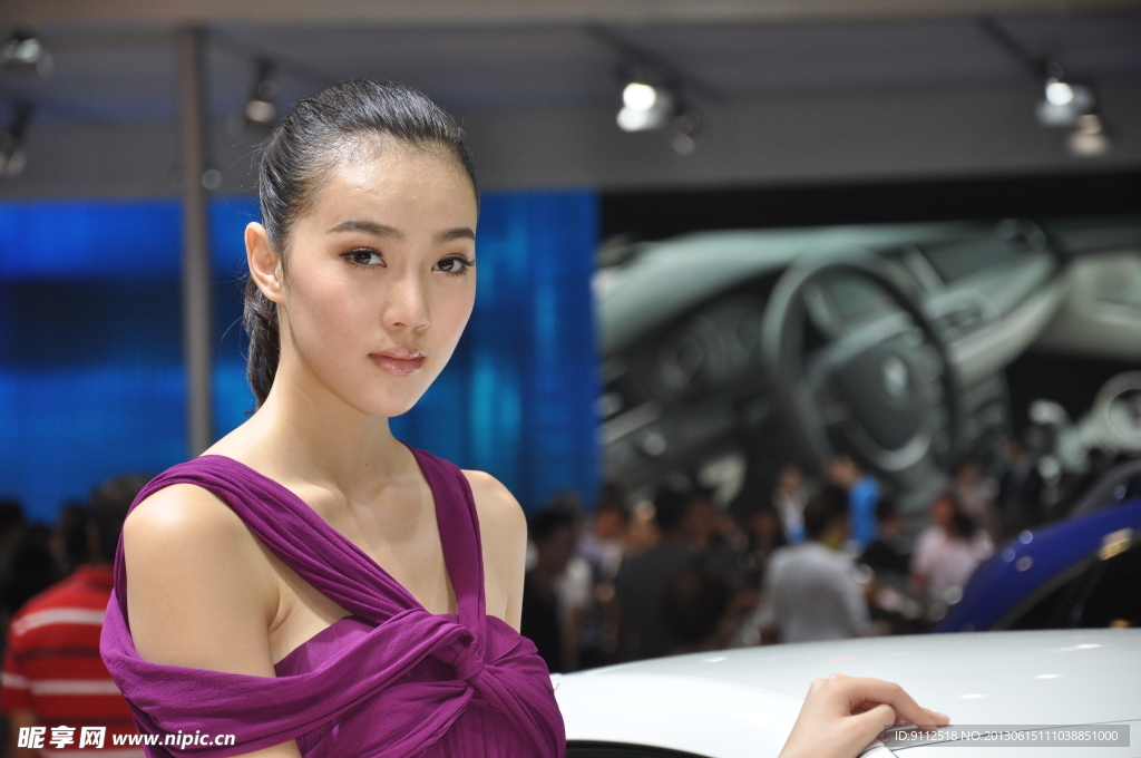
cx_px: 570
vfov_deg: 8.7
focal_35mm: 158
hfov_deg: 13.1
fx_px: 4985
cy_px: 379
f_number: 5.6
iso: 400
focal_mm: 105
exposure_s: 1/200
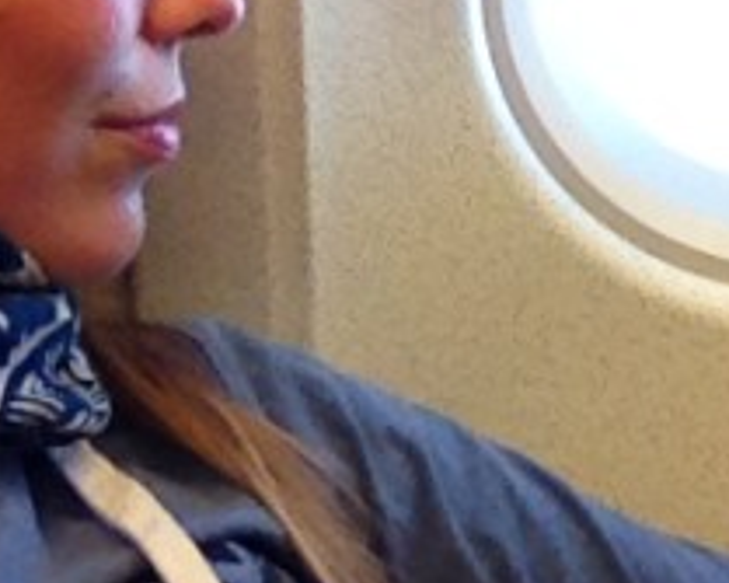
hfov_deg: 21.1
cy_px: 0
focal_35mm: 90
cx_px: 537
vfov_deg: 16.7
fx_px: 1941
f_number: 2.4
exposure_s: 1/30
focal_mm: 1.85
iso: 160
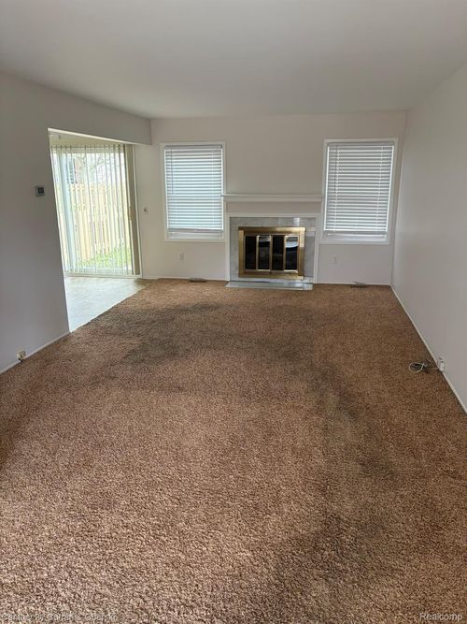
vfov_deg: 67.3
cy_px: 312
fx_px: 468
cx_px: 234
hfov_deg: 53.0
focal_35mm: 26
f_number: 1.6
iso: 125
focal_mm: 5.96
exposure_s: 1/84
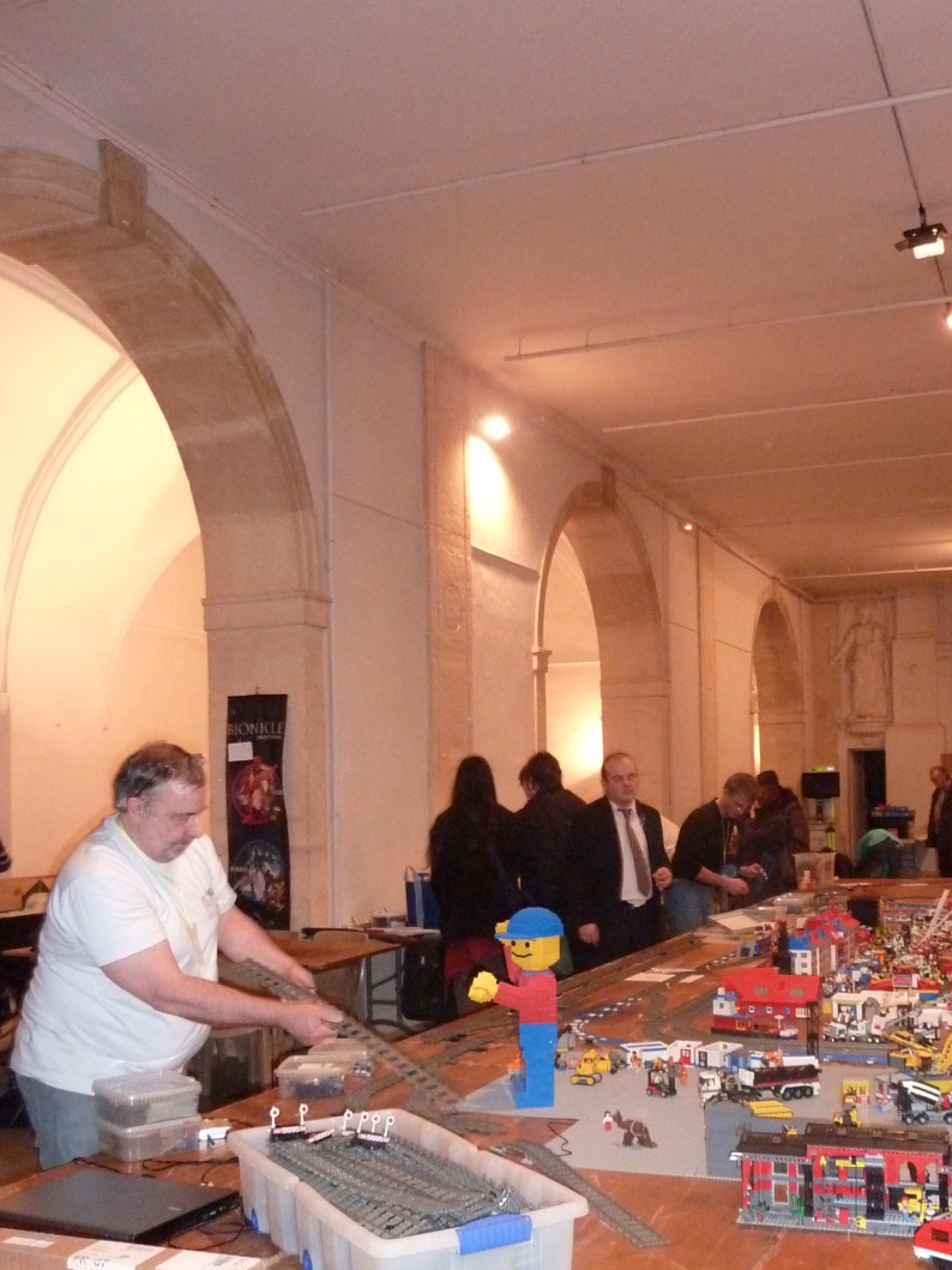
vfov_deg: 53.5
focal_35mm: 34
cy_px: 778
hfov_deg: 41.4
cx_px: 603
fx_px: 1247
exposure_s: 1/30
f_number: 3.3
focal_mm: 4.1
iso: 500
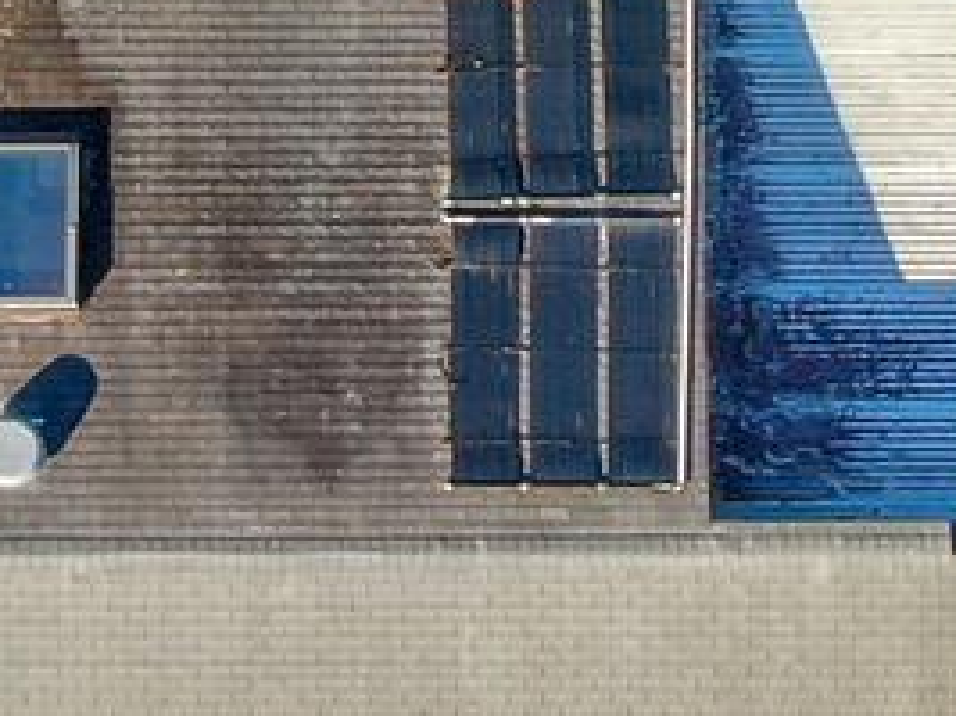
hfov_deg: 10.7
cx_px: 372
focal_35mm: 184
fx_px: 5079
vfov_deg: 8.0
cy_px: -163
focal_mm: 4.39
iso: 120
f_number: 2.8
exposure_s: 1/30
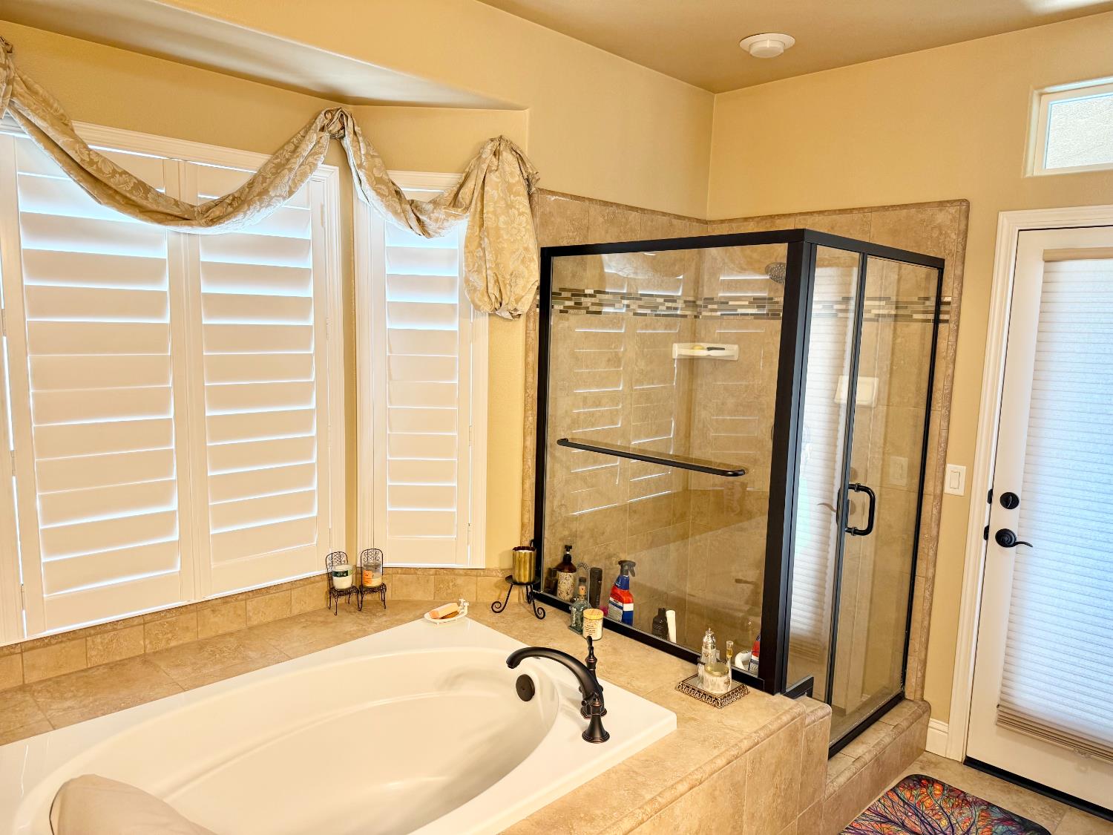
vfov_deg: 56.8
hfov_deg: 71.6
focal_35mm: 24
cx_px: 556
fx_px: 772
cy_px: 418
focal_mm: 6.76
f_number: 1.78
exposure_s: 1/60
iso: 125
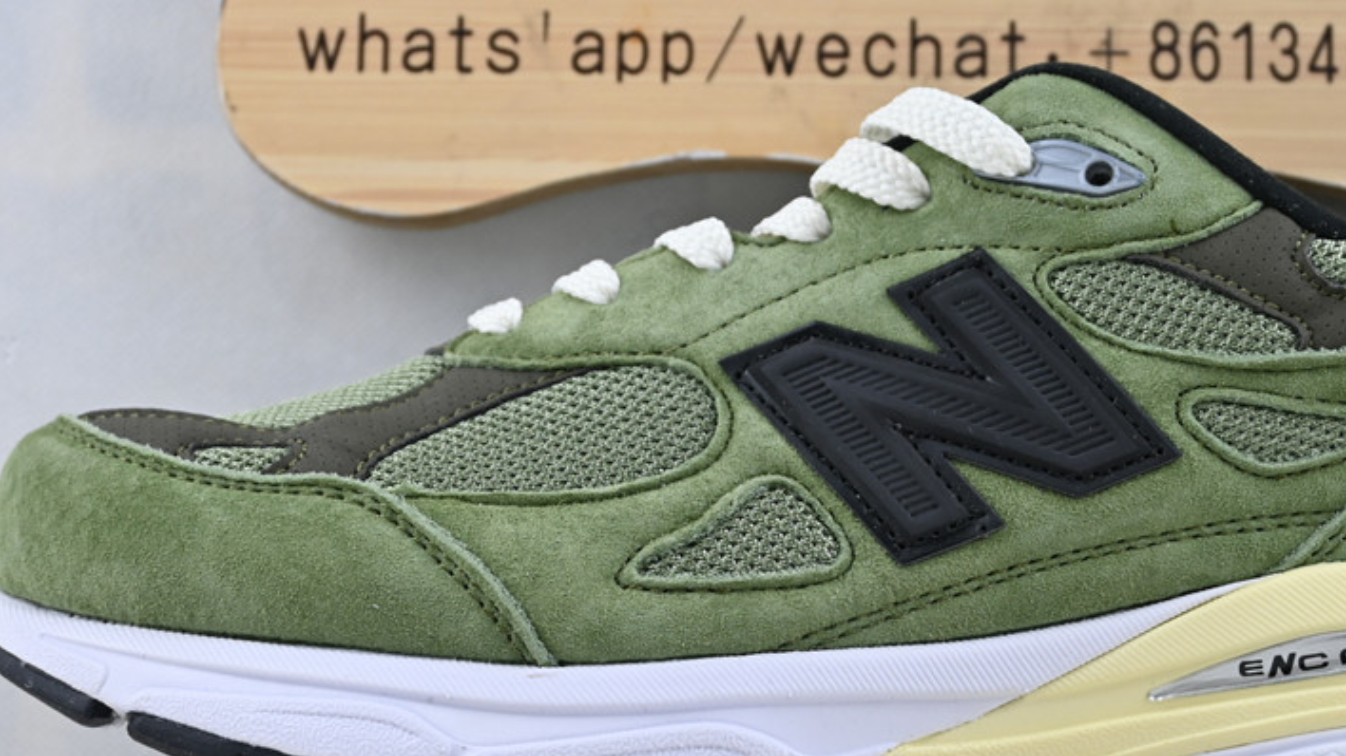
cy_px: 441
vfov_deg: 13.8
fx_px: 3136
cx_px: 895
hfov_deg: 24.1
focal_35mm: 88
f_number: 5
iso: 100
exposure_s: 1/50
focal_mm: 33
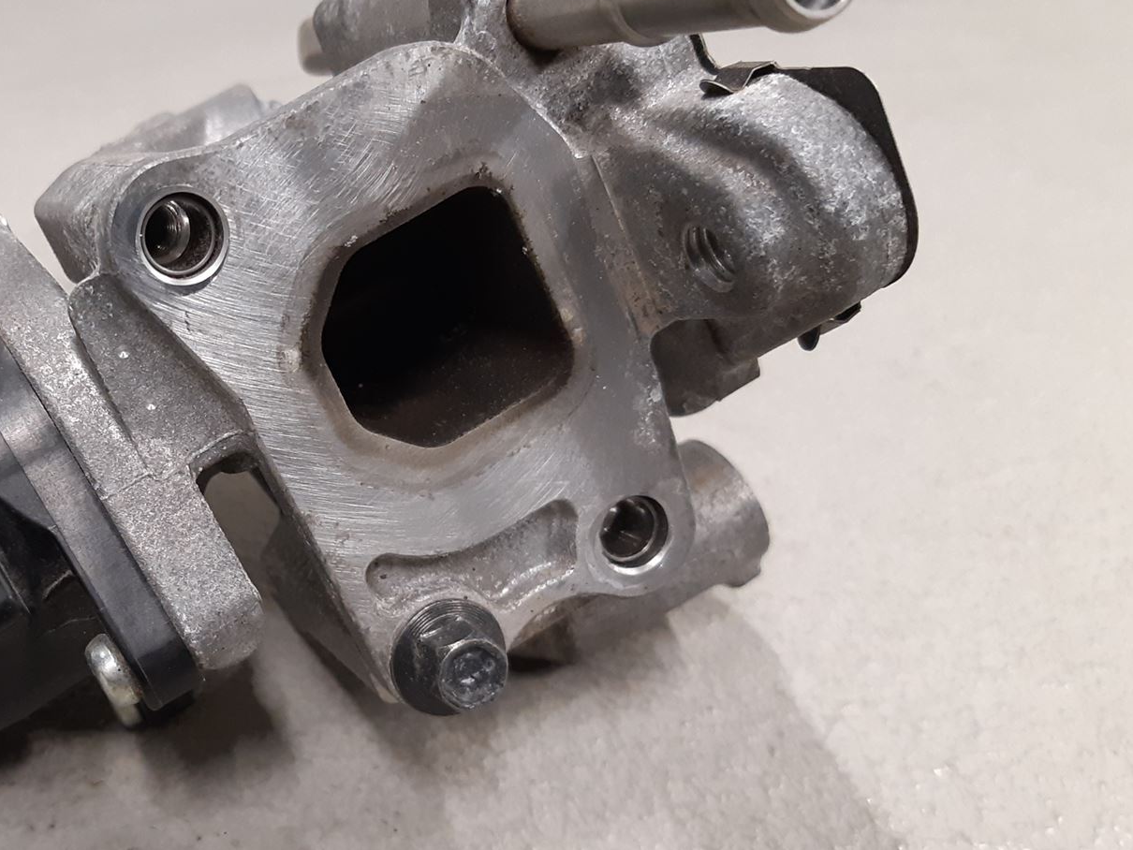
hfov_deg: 40.9
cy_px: 494
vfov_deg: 32.8
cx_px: 206
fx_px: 1440
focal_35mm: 44
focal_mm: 3.93
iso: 160
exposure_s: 1/50
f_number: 1.7
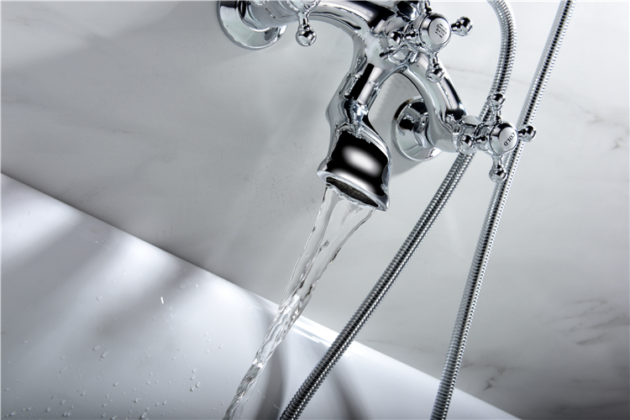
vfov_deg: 35.1
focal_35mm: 38
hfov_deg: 50.7
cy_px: 210
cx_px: 315
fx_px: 665
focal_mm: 38
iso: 100
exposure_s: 1/200
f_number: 10
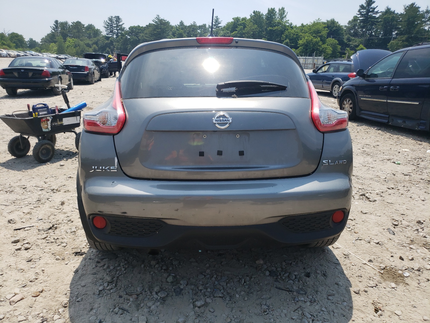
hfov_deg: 67.3
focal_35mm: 26
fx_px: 323
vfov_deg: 53.1
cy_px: 162
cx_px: 215
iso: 50
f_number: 1.5
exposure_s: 1/3333
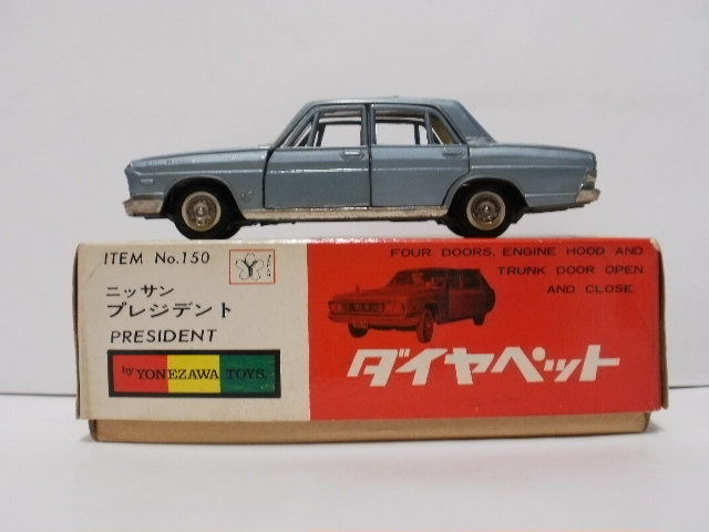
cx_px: 354
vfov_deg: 32.9
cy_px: 266
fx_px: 901
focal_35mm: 44
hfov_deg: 42.9
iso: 125
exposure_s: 1/6
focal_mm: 7.7
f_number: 4
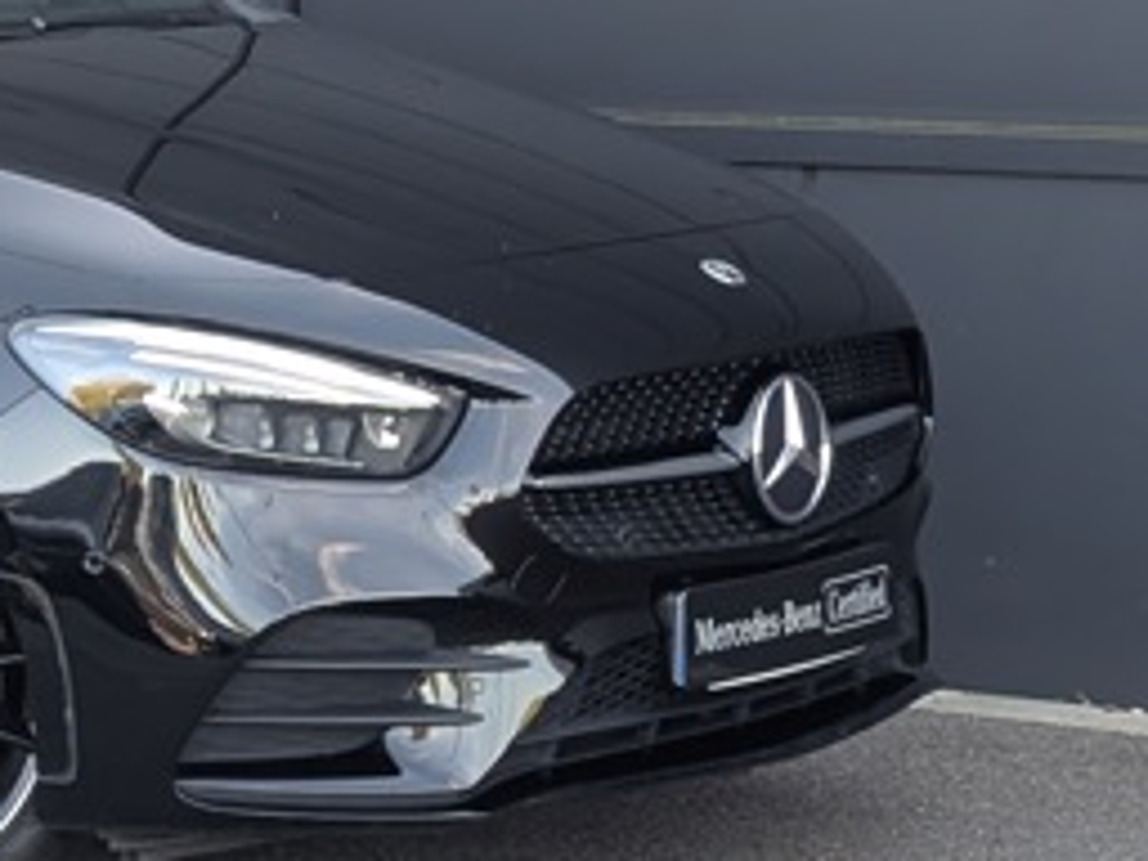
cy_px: 278
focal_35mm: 153
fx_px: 5074
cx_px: -274
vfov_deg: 9.7
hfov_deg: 12.6
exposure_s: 1/351
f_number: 1.68
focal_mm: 6.9
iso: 157
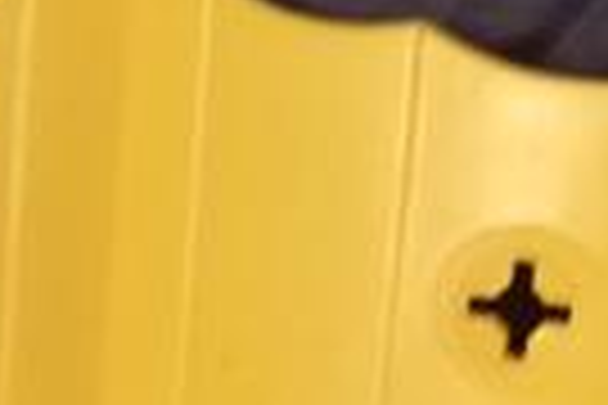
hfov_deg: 19.4
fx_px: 1756
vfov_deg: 13.1
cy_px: 331
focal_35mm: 104
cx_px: 122
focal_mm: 4.9
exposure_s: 1/34
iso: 240
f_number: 3
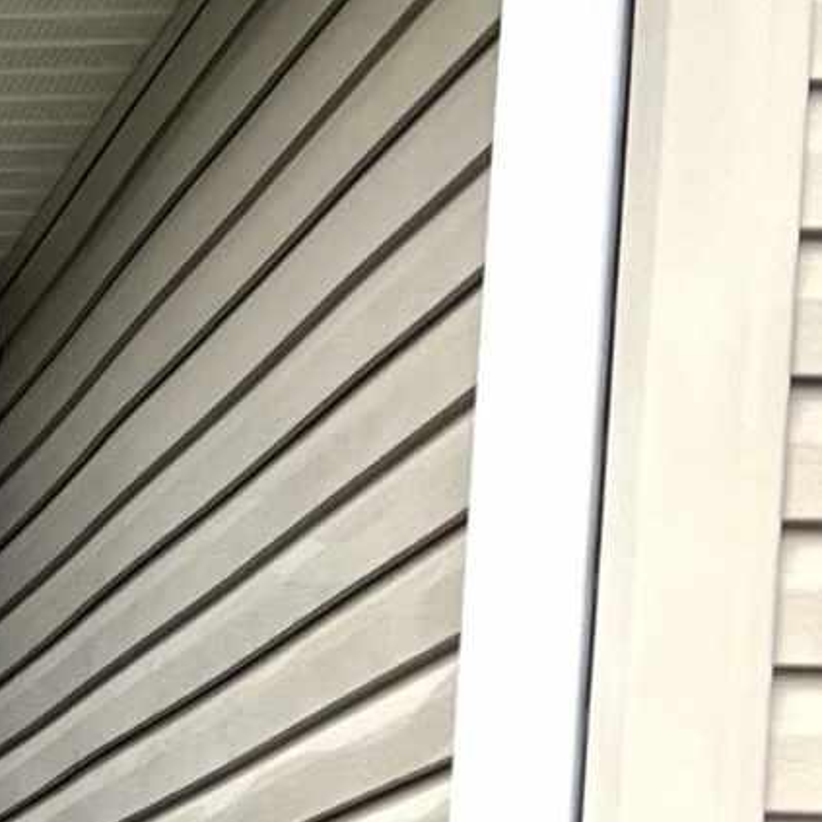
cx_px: -1700
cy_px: 1195
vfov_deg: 10.2
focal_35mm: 167
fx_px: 4487
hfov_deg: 8.6
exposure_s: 1/2165
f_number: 1.5
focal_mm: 5.7
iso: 50
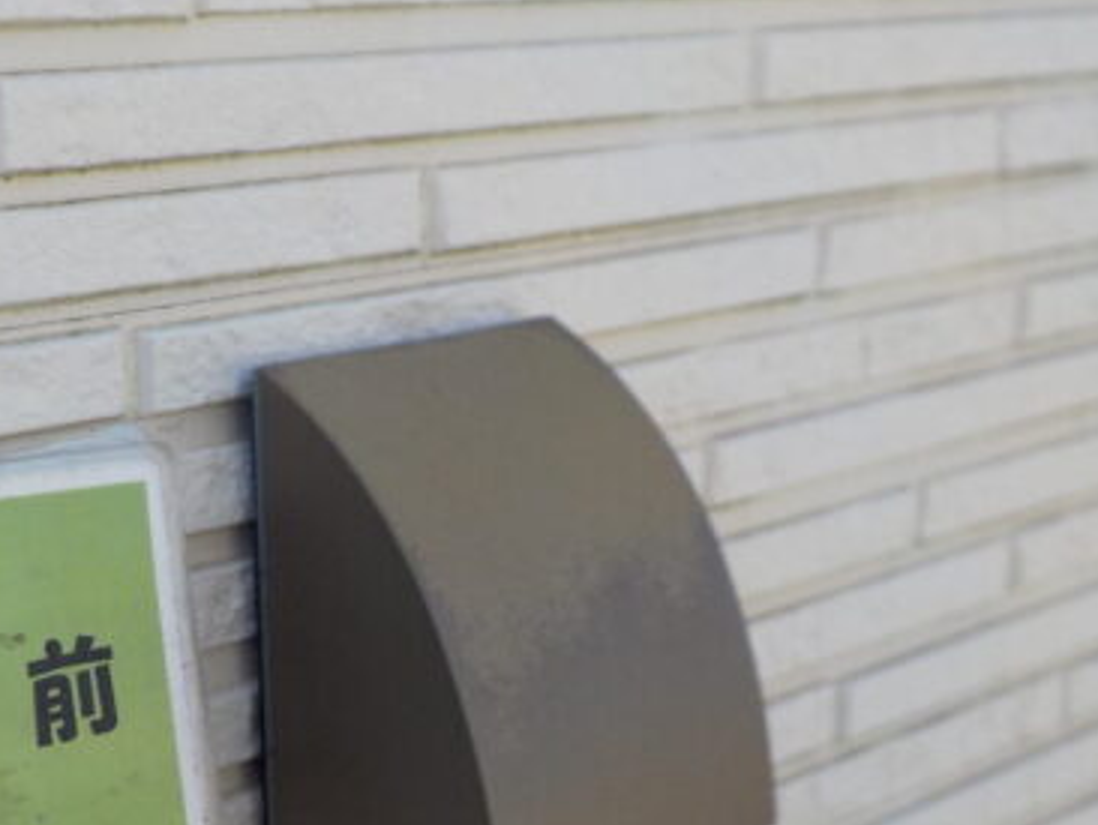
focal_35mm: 59
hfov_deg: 32.1
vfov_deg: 24.5
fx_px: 1873
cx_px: 282
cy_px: 627
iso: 125
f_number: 3.3
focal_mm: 4.1
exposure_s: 1/200
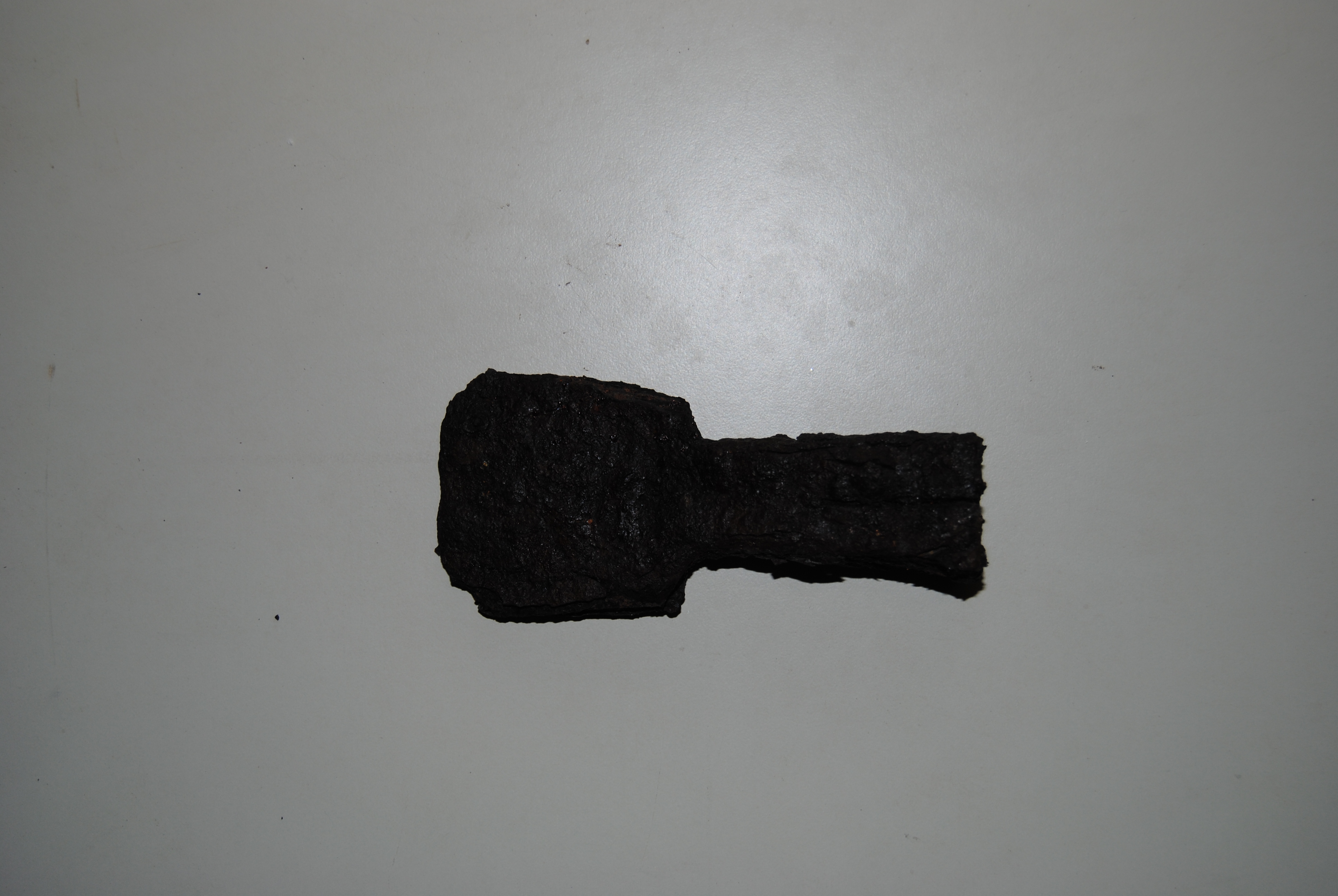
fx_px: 1786
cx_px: 669
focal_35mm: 48
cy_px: 448
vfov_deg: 28.2
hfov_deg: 41.1
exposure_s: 1/125
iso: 100
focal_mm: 32
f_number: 4.5
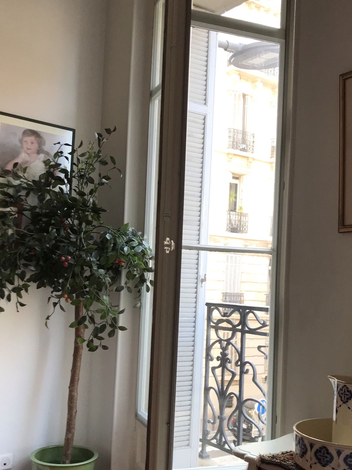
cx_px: 183
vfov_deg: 46.6
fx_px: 542
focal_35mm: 40
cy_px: 273
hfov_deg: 35.9
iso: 40
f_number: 1.8
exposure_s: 1/100
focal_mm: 3.99
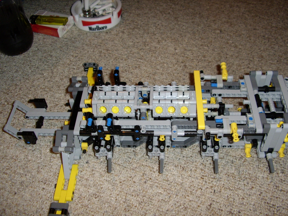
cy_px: 108
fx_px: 250
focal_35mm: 30
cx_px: 144
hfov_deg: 60.0
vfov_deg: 46.8
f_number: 2.9
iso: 141
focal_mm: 5.8
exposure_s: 1/30
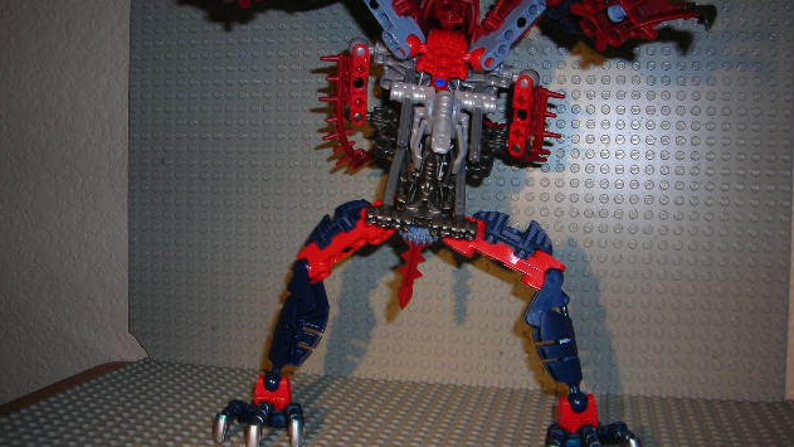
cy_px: 181
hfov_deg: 48.4
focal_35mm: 42
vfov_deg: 28.3
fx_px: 884
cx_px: 398
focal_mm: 6.3
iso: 50
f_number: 3.2
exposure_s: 1/60.1
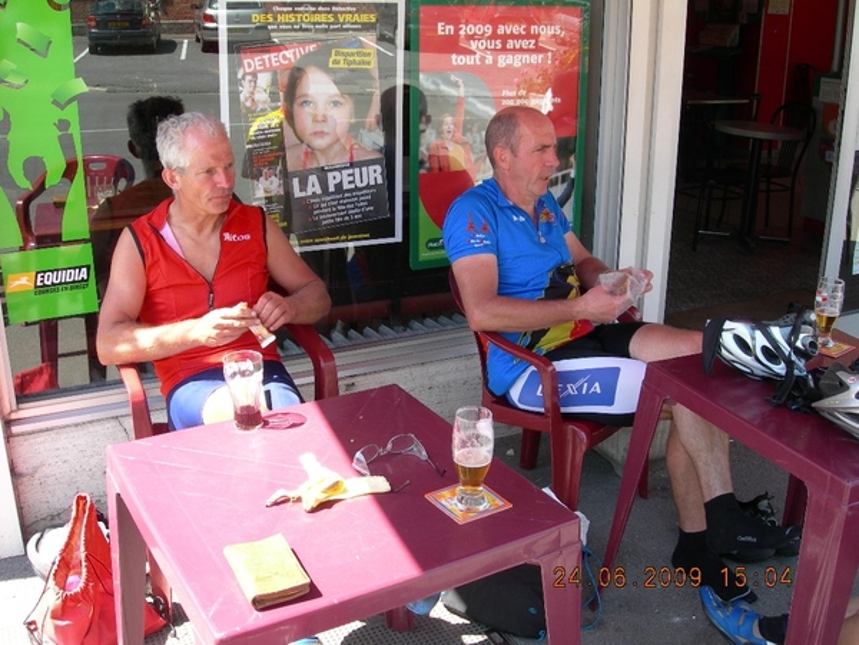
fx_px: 943
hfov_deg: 49.0
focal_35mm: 38
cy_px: 322
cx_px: 430
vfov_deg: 37.7
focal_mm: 7.8
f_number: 4.8
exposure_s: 1/50.1
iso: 50
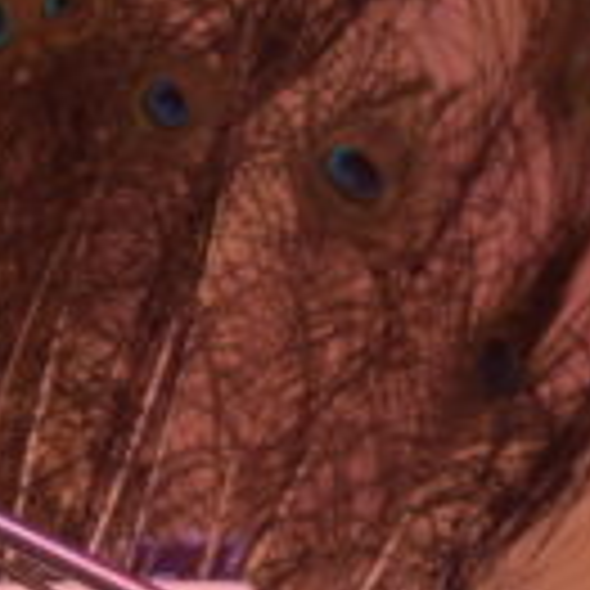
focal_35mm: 371
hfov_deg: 4.7
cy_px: 595
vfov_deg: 4.7
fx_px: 7159
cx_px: -333
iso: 1600
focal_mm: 55
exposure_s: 1/200
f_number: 7.1
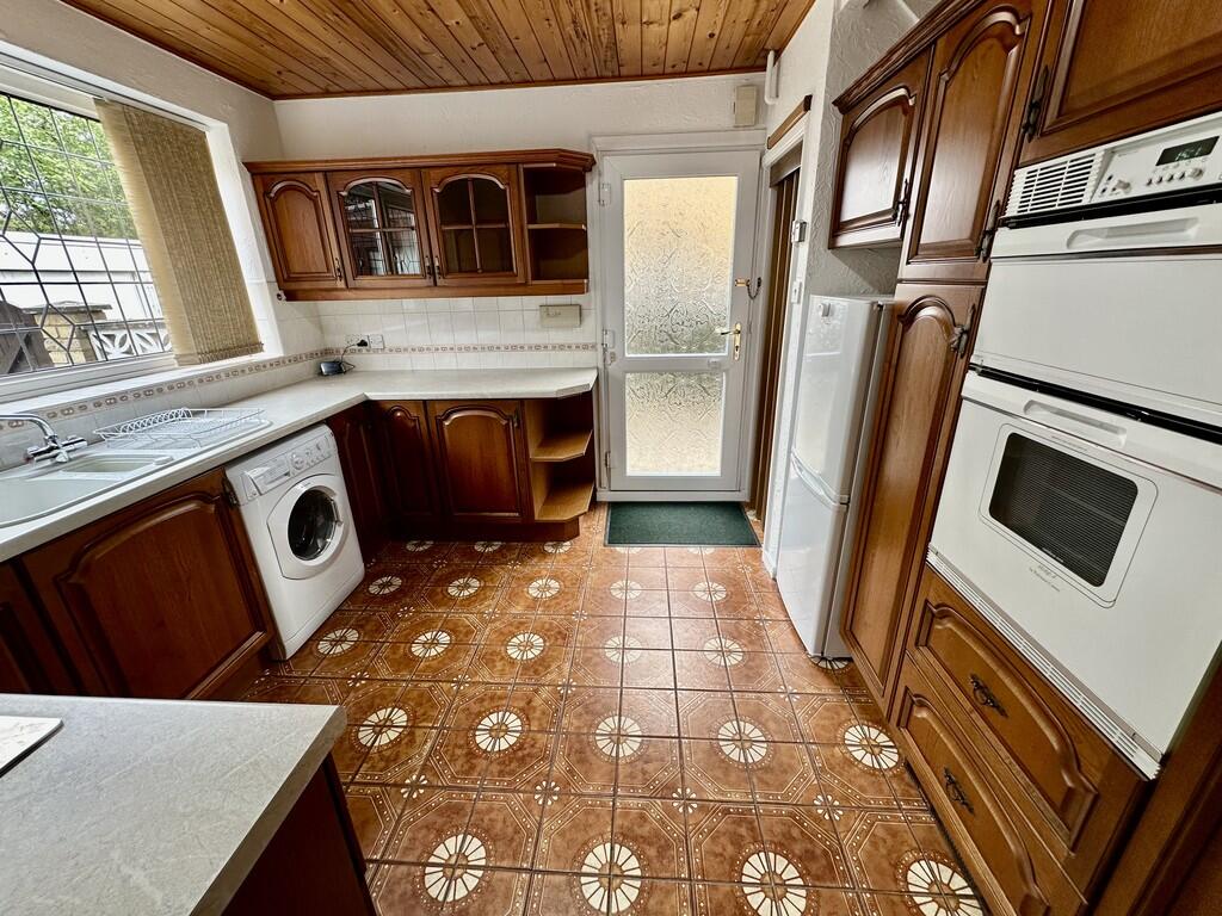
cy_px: 458
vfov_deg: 85.7
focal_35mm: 14
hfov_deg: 102.1
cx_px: 611
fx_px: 494
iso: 80
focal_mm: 2.22
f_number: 2.2
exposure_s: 1/99
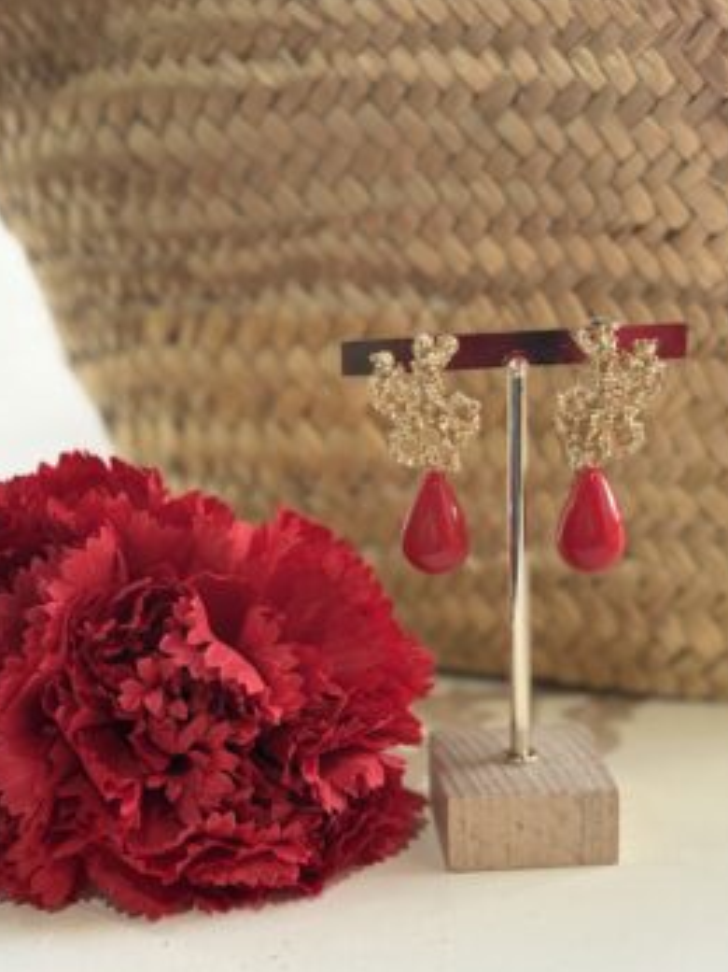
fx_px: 1683
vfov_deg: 32.2
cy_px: 507
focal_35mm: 60
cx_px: 339
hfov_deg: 24.4
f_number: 1.6
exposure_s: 1/50
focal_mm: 5.96
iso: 100
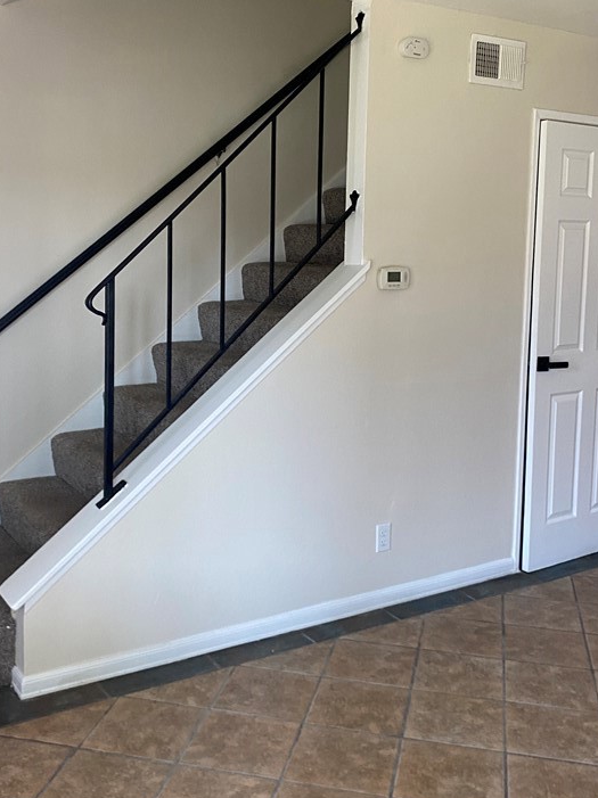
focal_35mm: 38
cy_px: 355
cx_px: 284
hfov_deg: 37.7
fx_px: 876
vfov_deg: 48.9
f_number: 1.8
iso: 125
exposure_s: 1/66
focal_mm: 4.25
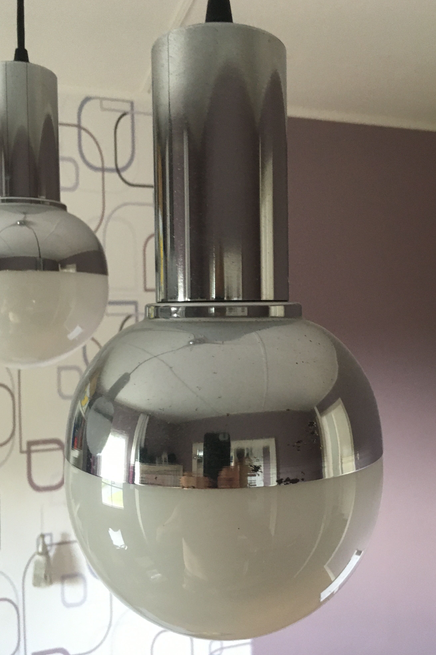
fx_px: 563
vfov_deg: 60.3
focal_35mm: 31
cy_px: 321
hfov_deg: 42.3
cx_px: 233
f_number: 2.2
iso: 200
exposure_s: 1/25
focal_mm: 4.15
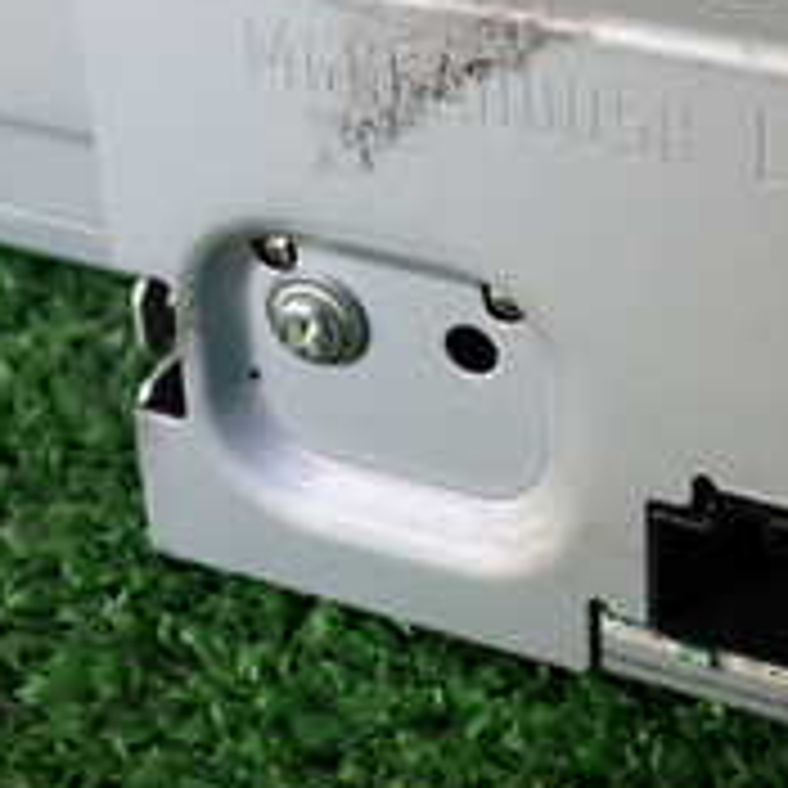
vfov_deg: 18.7
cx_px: 536
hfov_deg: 19.0
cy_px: 59
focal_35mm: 91
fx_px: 2344
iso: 200
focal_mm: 5.4
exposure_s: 1/125
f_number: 2.3
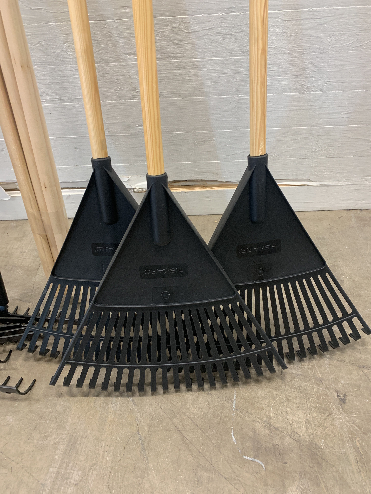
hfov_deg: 53.1
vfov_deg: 67.3
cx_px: 186
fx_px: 372
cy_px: 247
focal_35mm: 26
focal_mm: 4.25
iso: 125
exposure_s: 1/60
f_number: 1.8
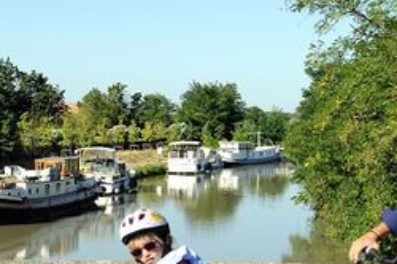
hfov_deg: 20.4
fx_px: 1101
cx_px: 159
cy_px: 223
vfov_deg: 13.6
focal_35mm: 100
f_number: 3.5
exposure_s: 1/2500
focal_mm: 32
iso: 200
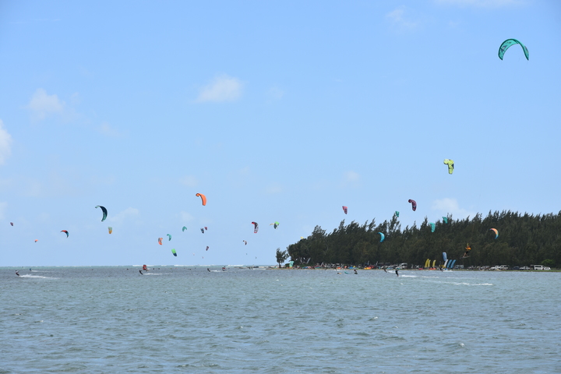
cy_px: 187
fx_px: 1589
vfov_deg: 13.4
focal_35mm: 102
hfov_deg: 20.0
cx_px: 280
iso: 110
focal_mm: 68
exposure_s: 1/500
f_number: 8
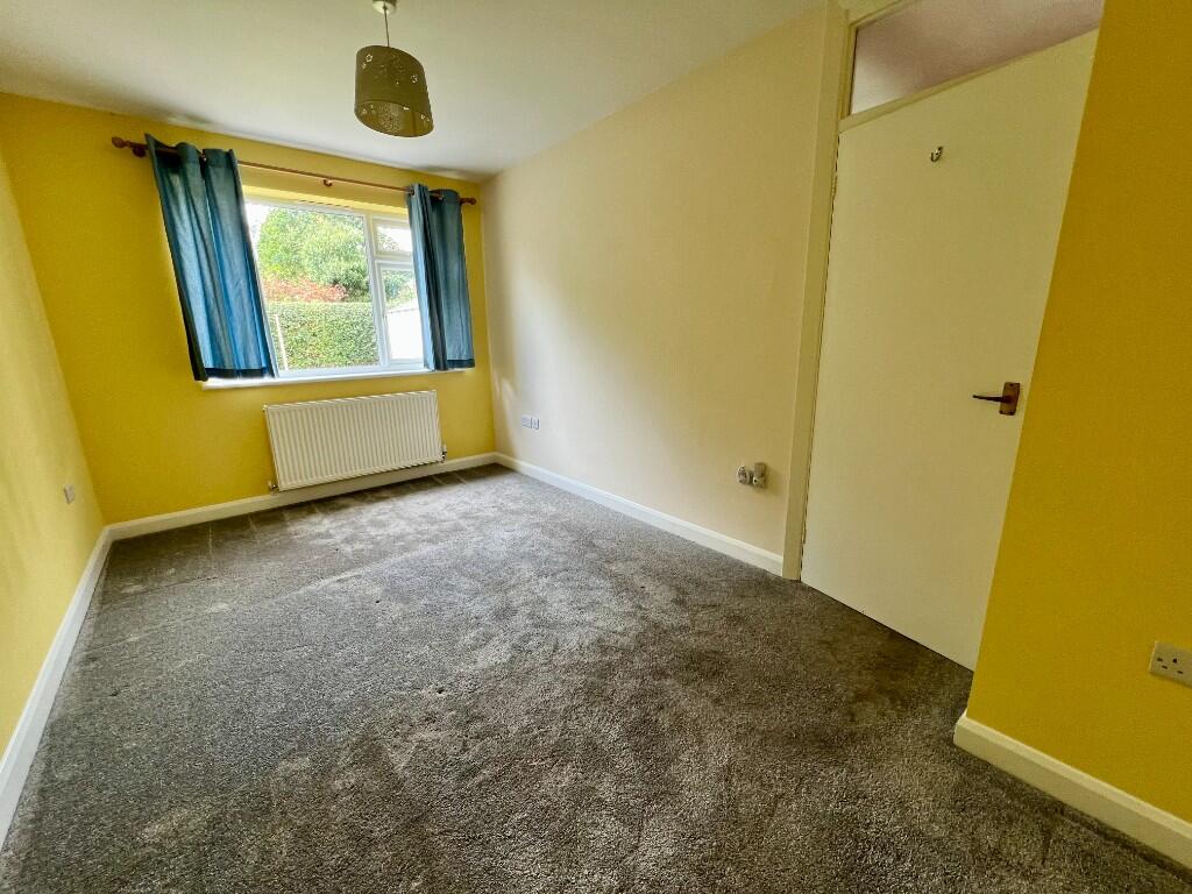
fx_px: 448
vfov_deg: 89.9
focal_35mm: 13
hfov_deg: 106.2
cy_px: 447
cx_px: 596
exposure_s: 1/99
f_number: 1.8
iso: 64
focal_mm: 1.57
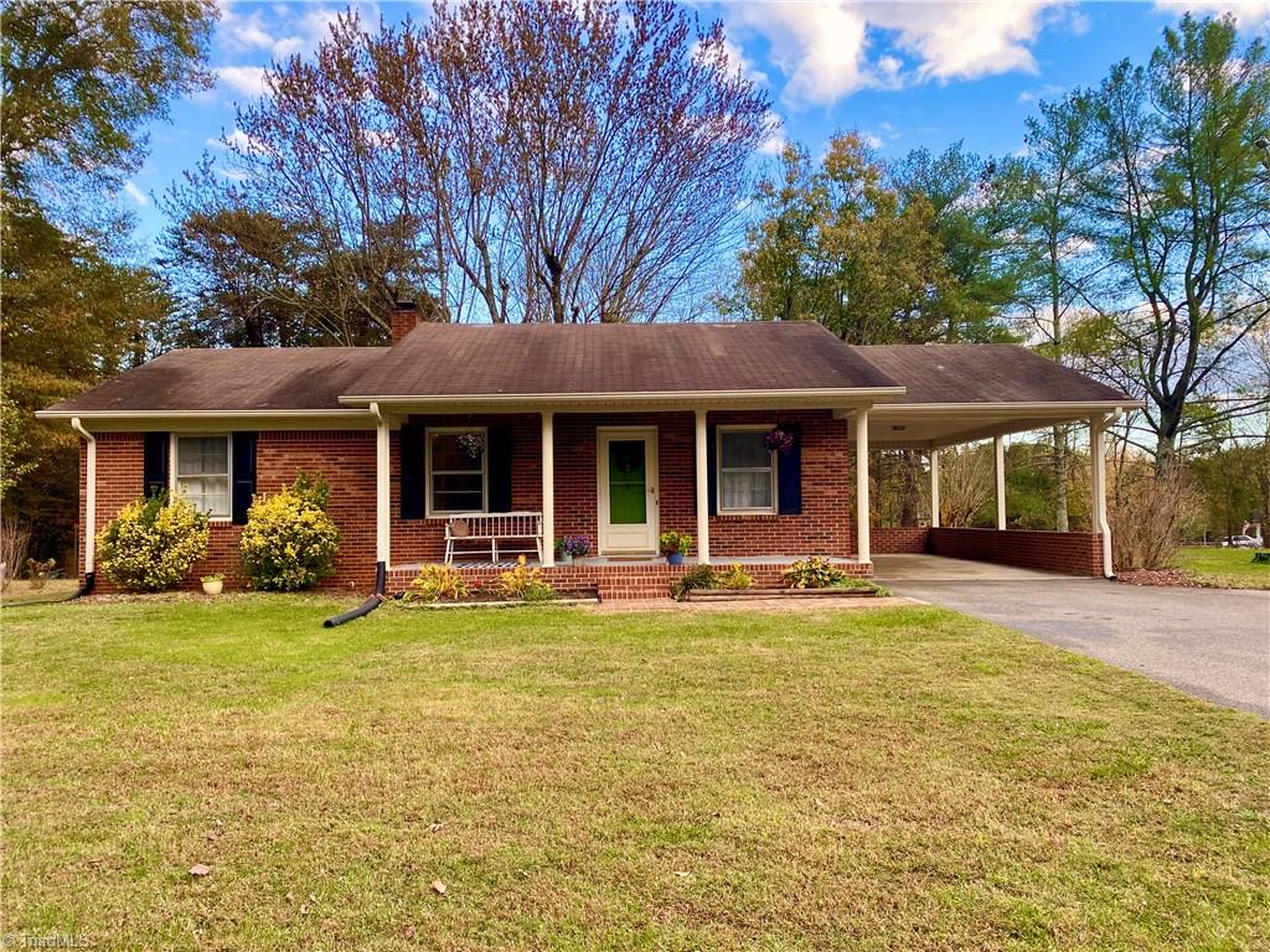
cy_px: 476
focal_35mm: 26
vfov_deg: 53.1
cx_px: 635
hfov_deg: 67.3
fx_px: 954
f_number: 1.8
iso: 32
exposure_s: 1/235
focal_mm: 4.25
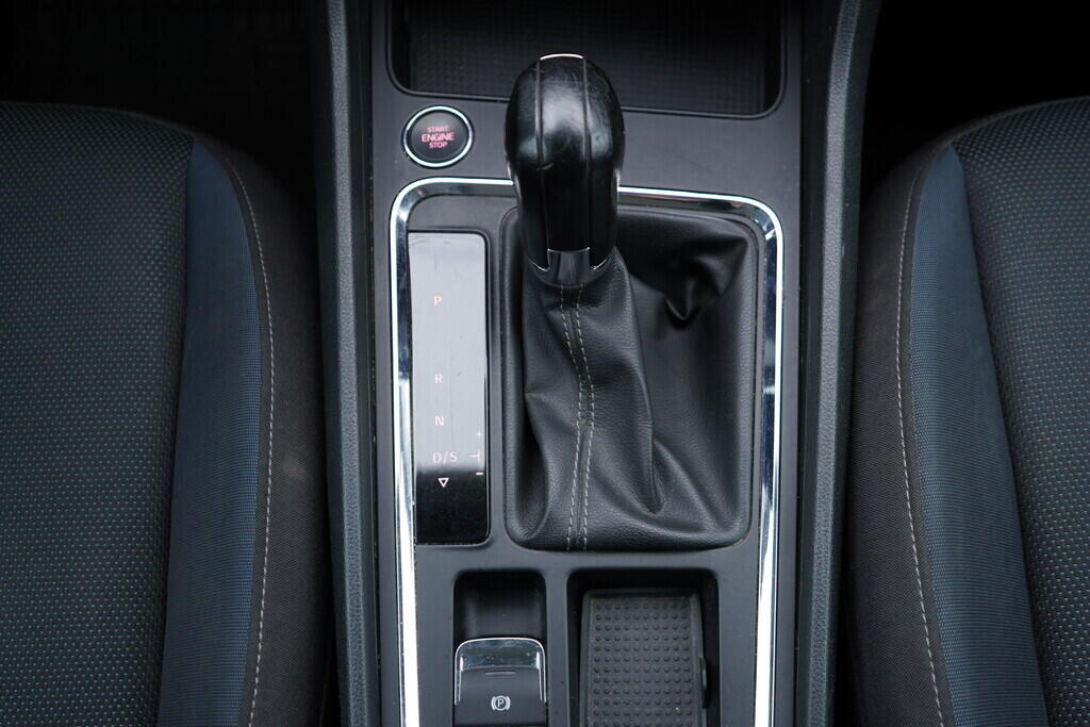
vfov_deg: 36.9
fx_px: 1090
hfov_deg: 53.1
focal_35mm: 36
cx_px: 545
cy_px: 364
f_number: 2.8
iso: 200
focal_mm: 24
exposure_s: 1/40
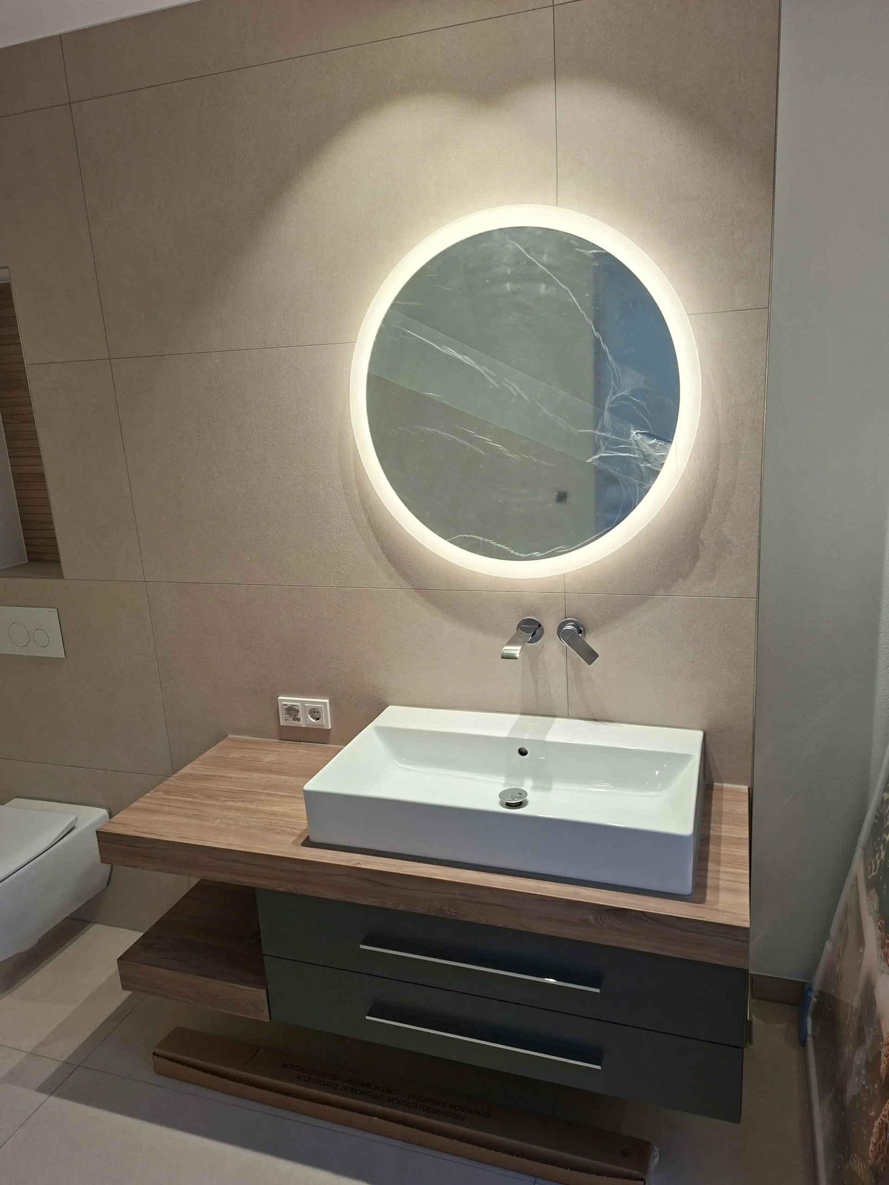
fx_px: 788
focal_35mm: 23
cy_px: 592
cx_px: 444
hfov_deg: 58.9
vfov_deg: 73.9
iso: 80
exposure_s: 1/100
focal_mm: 5.54
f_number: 1.8
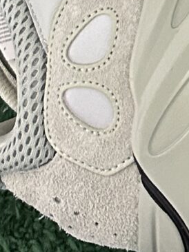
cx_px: 237
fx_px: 1224
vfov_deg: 9.7
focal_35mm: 168
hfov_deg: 8.7
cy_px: -450
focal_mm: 6.86
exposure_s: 1/50
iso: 500
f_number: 1.78
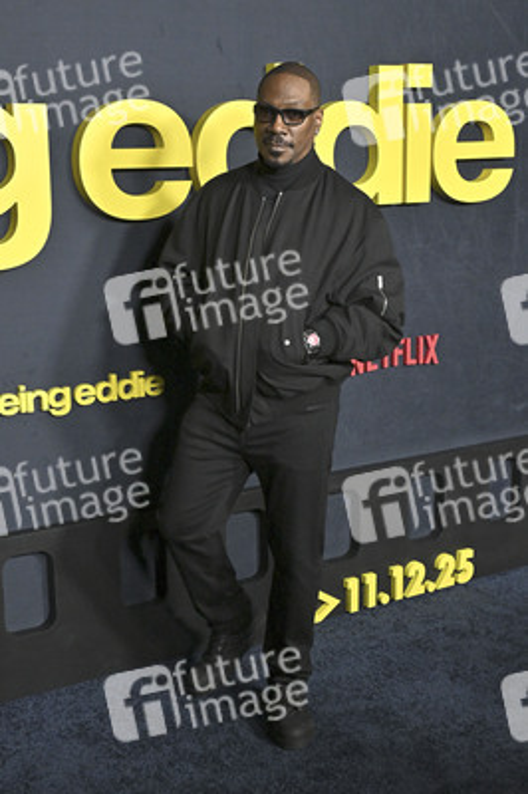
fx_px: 859
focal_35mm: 39
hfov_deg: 34.2
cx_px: 264
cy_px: 397
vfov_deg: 49.6
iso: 2500
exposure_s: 1/320
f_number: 5.6
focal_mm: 39
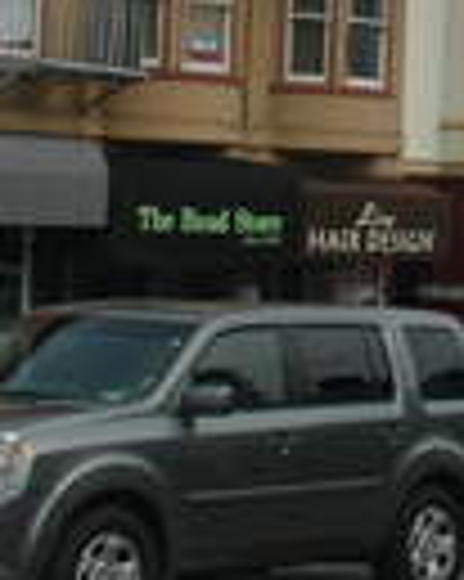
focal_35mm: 128
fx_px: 2200
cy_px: -13
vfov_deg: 14.8
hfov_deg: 11.5
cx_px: 707
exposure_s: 1/1250
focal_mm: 18
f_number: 7.1
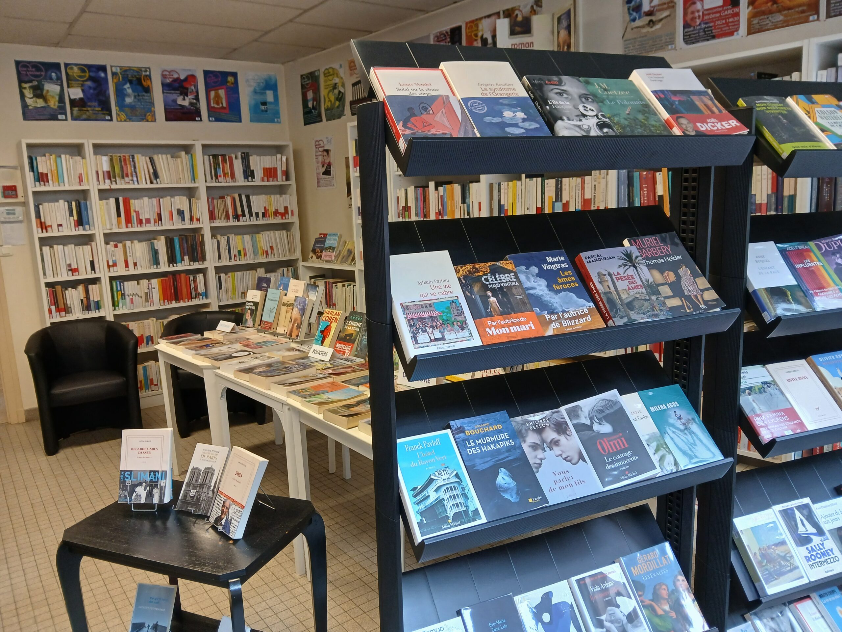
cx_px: 421
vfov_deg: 53.1
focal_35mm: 26
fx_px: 632
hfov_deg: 67.3
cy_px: 316
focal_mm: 3.98
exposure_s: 1/50
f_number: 1.8
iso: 125
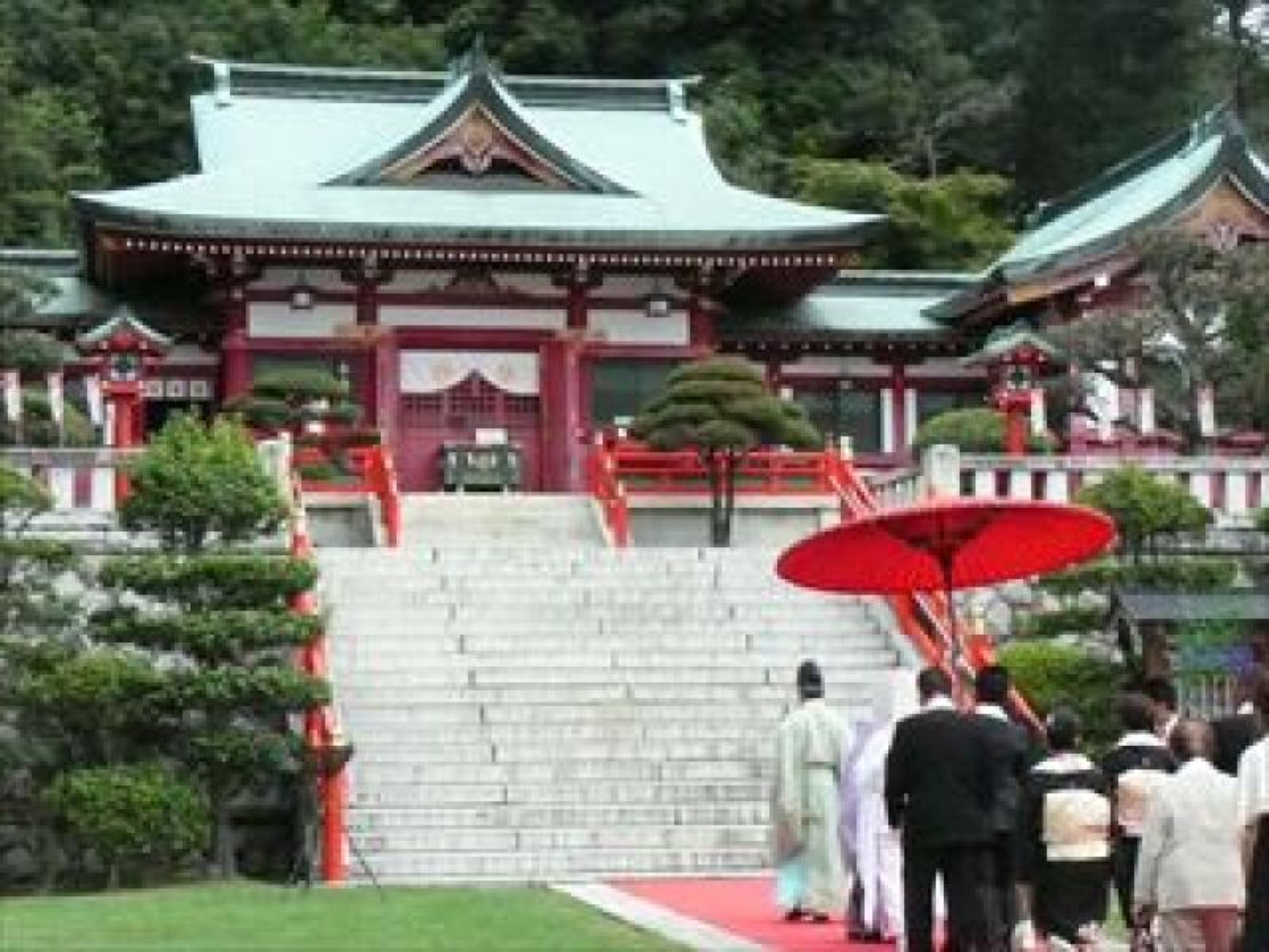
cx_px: 634
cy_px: 476
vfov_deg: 20.4
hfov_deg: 27.0
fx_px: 2639
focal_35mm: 72
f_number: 11
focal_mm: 11.8
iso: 1250
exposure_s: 1/800
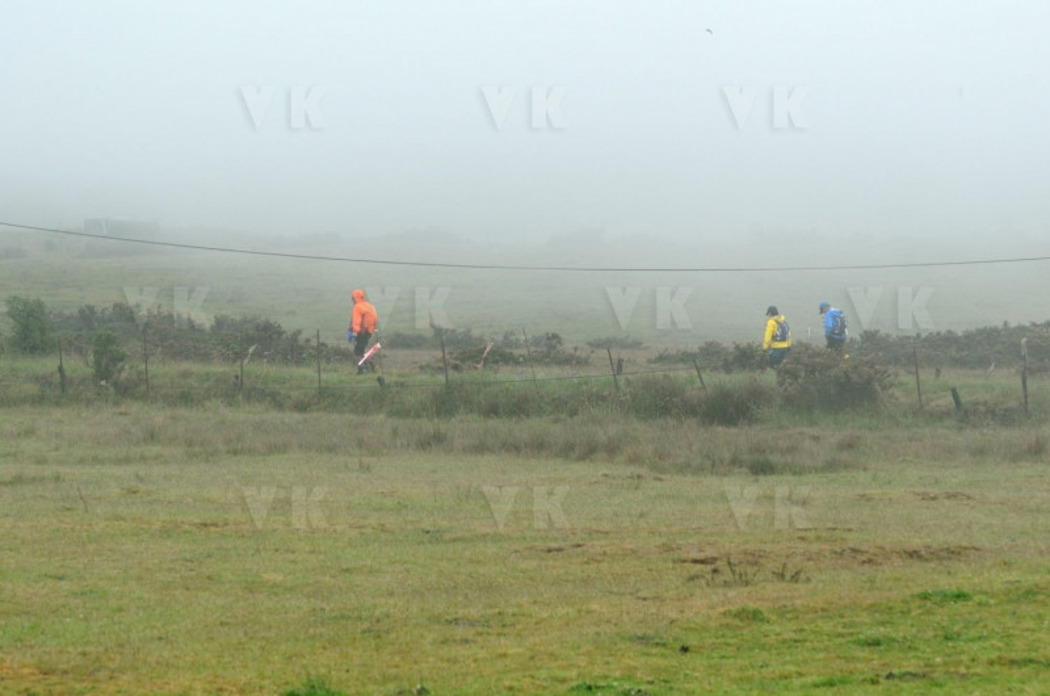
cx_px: 525
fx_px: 8733
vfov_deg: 4.6
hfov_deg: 6.9
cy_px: 348
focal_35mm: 300
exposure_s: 1/250
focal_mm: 200
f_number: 8
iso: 250
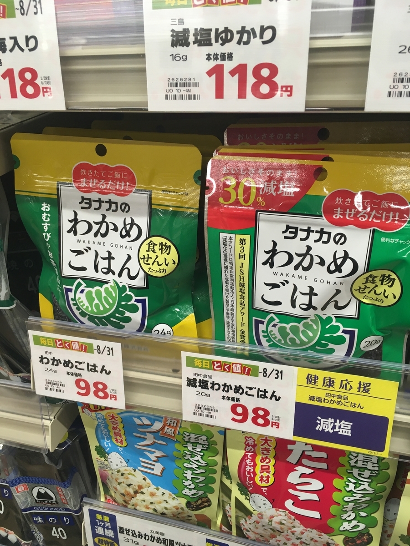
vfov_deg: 61.7
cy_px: 273
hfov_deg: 48.2
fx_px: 458
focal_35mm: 29
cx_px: 205
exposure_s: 1/30
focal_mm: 4.15
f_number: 2.2
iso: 50
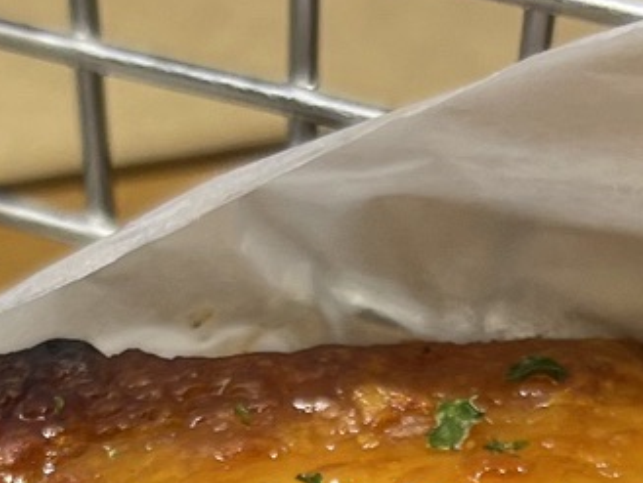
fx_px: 2936
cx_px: 252
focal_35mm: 158
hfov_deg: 12.5
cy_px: 880
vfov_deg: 9.0
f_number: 1.6
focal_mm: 5.1
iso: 50
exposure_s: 1/100
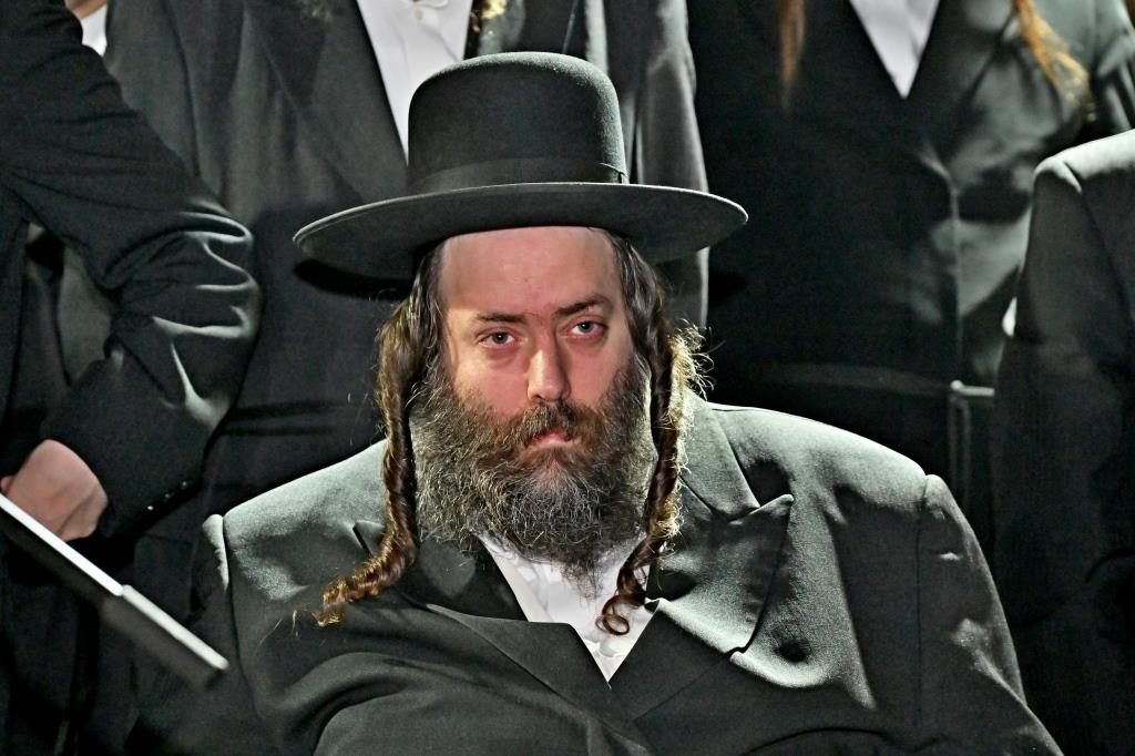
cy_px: 378
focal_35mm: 180
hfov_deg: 11.4
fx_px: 5673
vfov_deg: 7.6
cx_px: 568
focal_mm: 120
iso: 2000
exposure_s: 1/160
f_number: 4
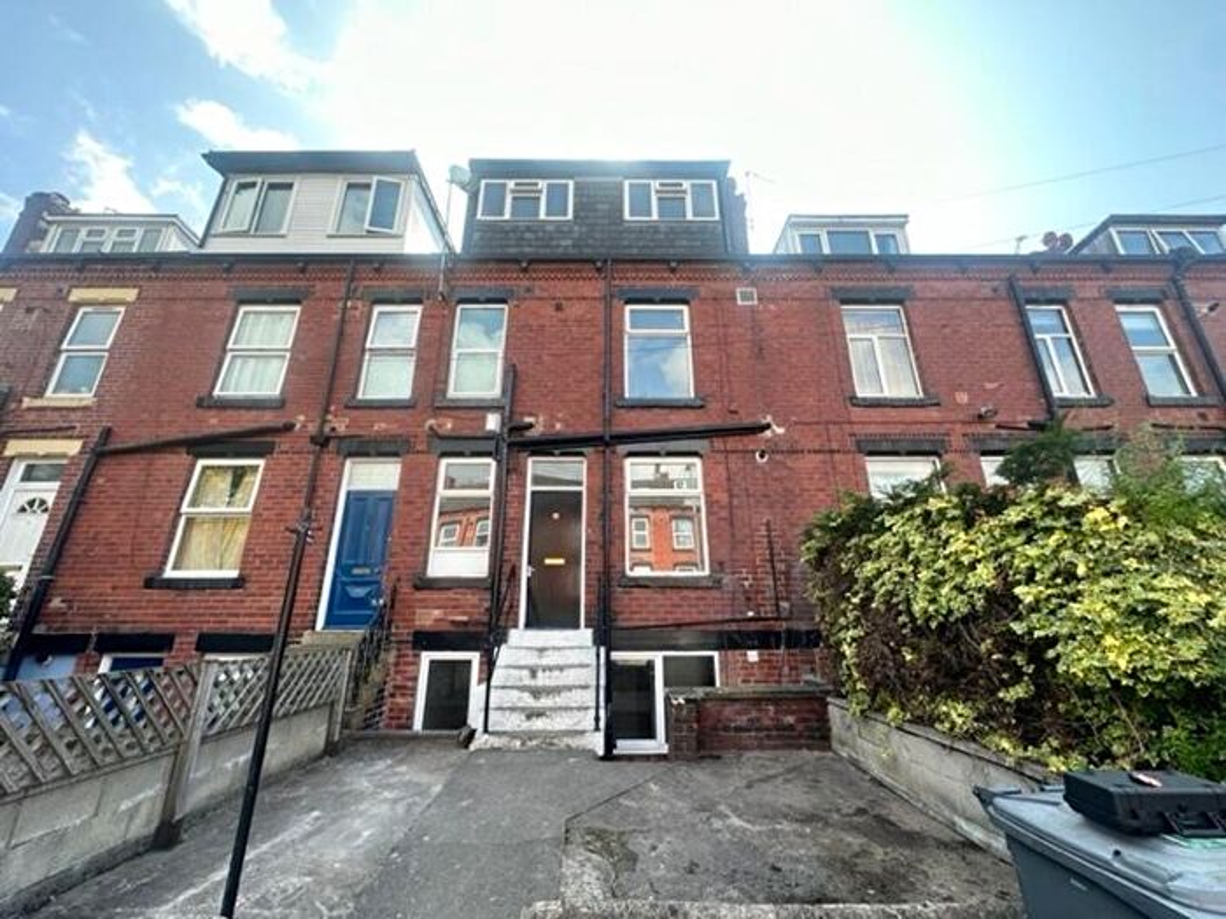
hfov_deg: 102.1
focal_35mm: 14
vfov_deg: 85.7
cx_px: 613
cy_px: 460
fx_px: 496
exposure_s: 1/334
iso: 40
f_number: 2.2
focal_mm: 2.22
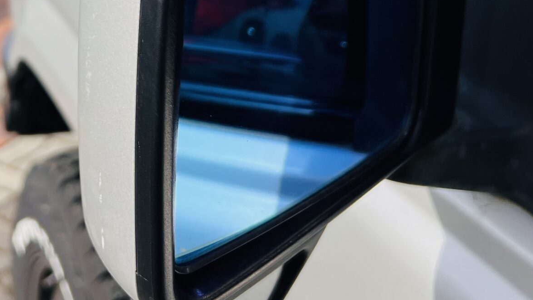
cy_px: -76
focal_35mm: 62
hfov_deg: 33.1
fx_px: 876
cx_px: 130
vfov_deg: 18.3
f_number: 1.5
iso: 50
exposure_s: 1/2695
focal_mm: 5.7
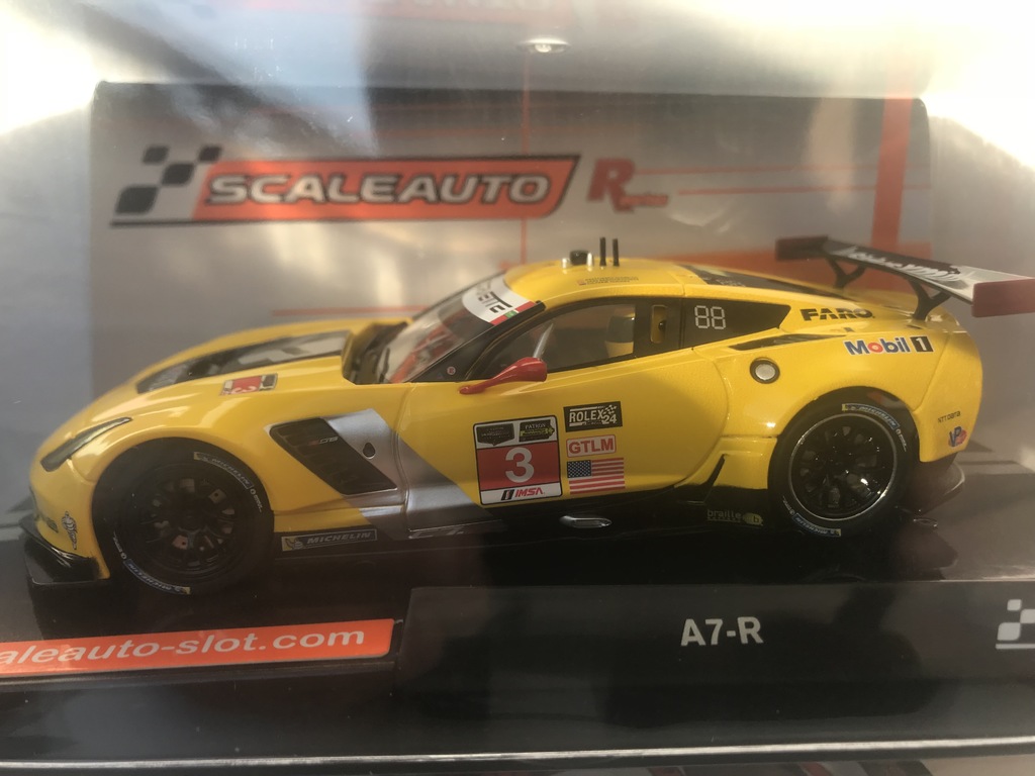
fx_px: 837
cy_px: 388
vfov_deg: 49.7
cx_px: 518
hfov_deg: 63.4
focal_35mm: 28
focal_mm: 3.99
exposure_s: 1/584
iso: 20
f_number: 1.8
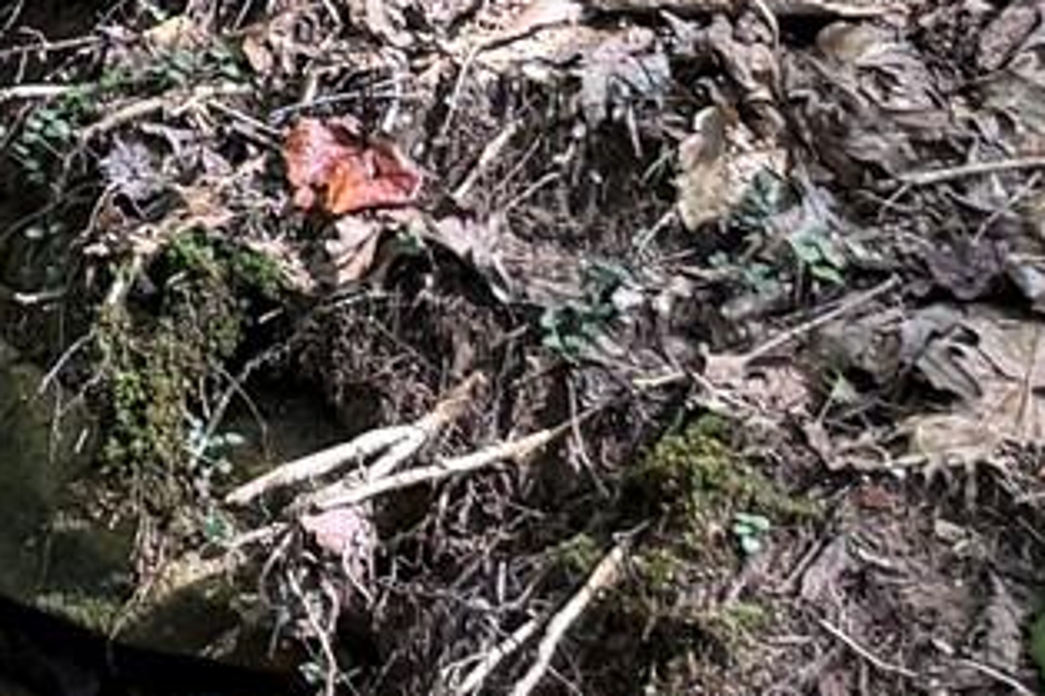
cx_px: -1924
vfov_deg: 8.2
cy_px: -426
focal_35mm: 163
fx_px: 4729
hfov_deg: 10.0
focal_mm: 6.76
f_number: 1.78
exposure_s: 1/121
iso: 160
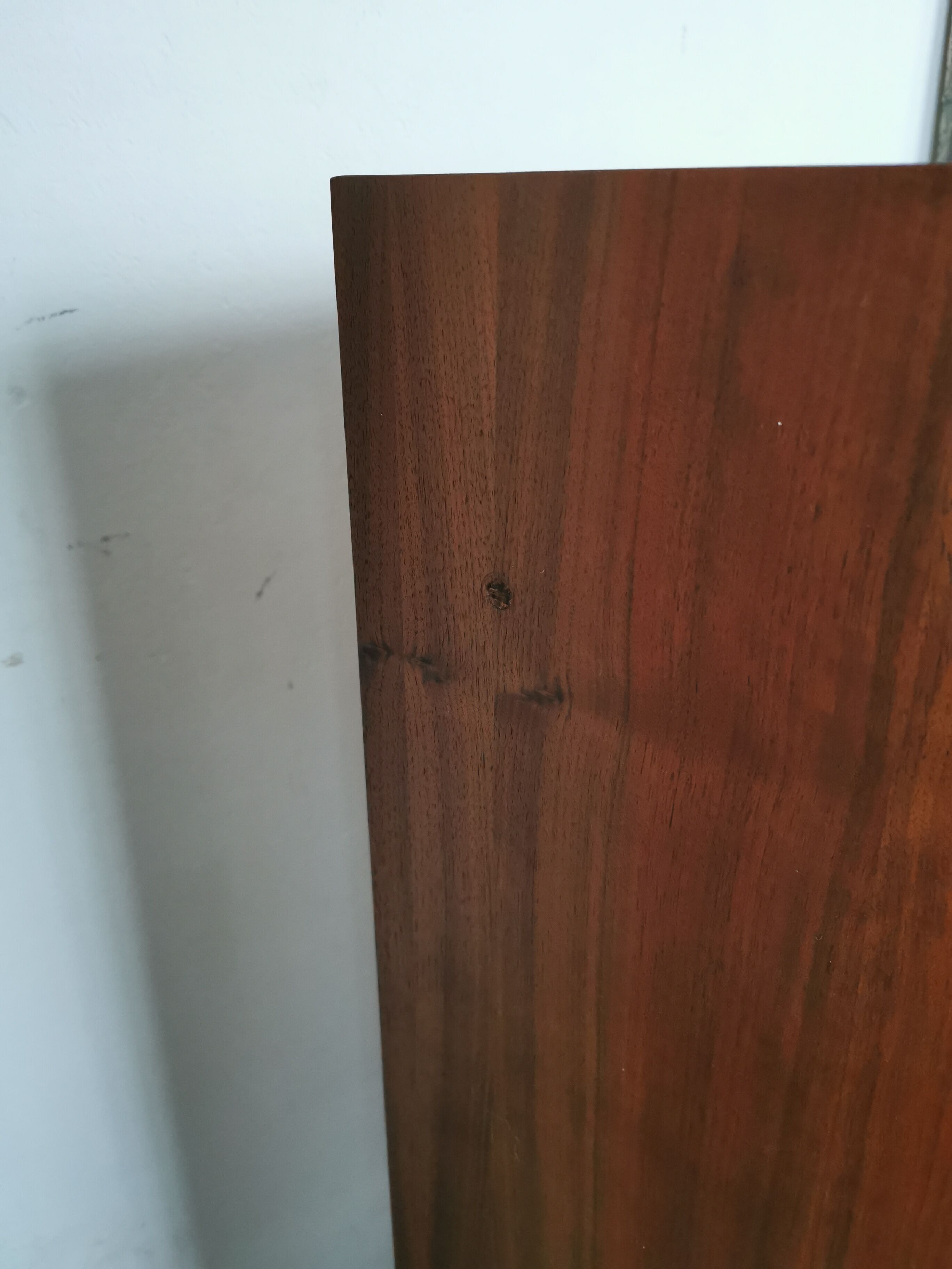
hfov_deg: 51.4
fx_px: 990
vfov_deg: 65.3
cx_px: 476
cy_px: 634
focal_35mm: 27
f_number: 1.6
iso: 400
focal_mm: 5.56
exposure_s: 1/60
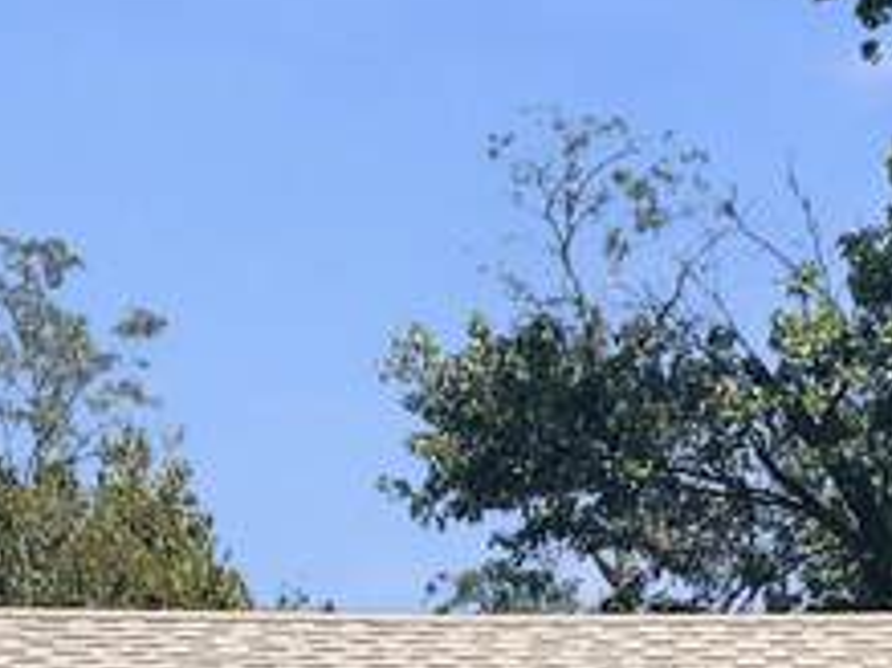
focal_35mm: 152
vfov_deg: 9.2
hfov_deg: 13.0
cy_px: 1336
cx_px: 542
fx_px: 3915
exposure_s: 1/5319
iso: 50
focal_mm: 5.7
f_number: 1.5
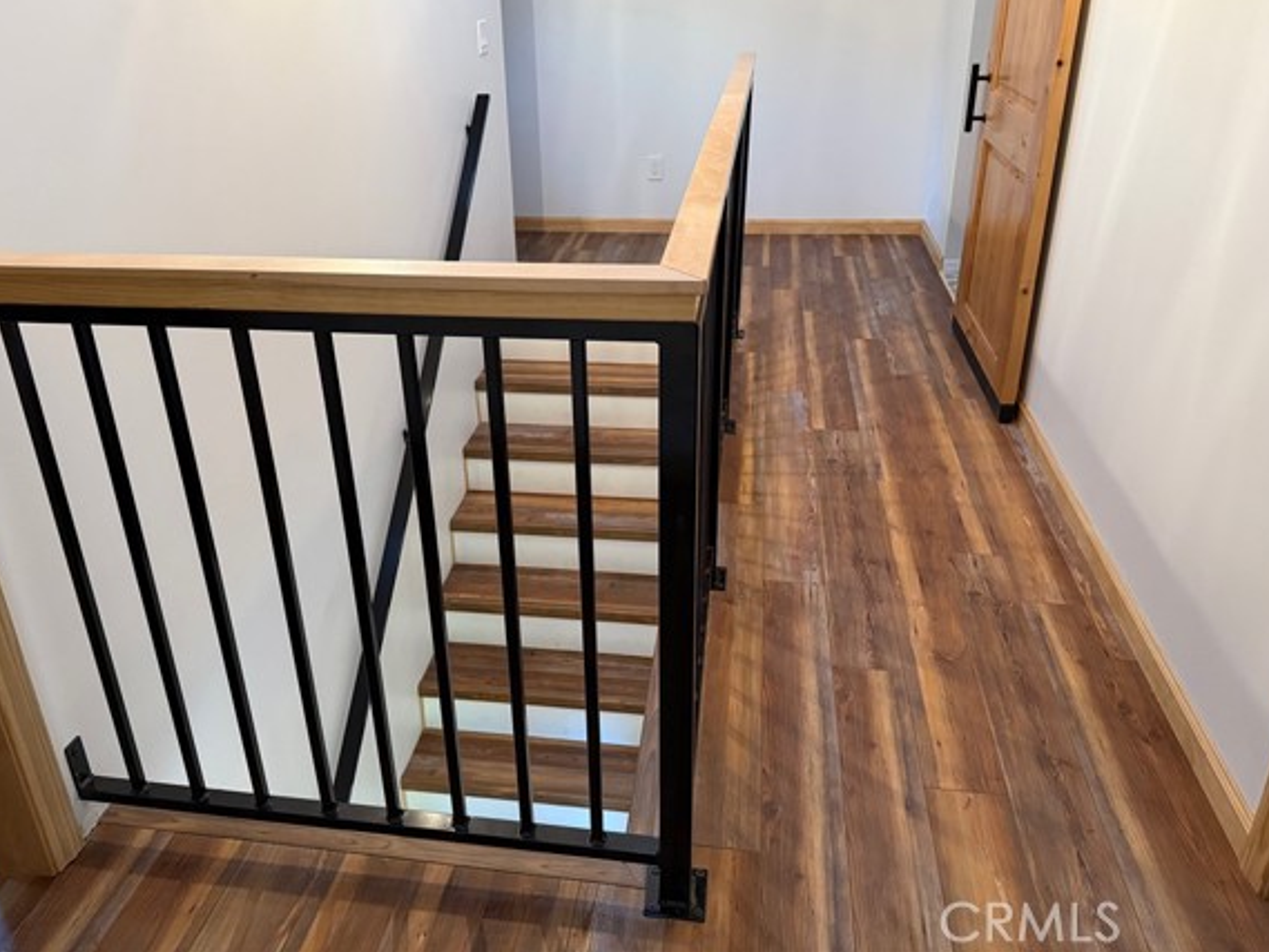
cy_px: 419
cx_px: 584
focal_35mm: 27
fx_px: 990
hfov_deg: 65.2
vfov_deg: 51.3
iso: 500
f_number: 1.78
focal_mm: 6.76
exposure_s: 1/60
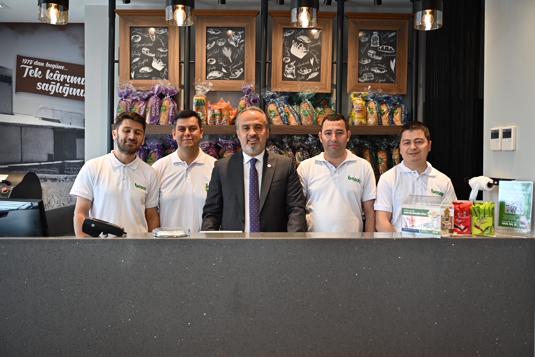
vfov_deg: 37.9
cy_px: 178
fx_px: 520
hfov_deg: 54.4
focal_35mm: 35
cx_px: 268
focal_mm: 35
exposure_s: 1/200
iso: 250
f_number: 3.5
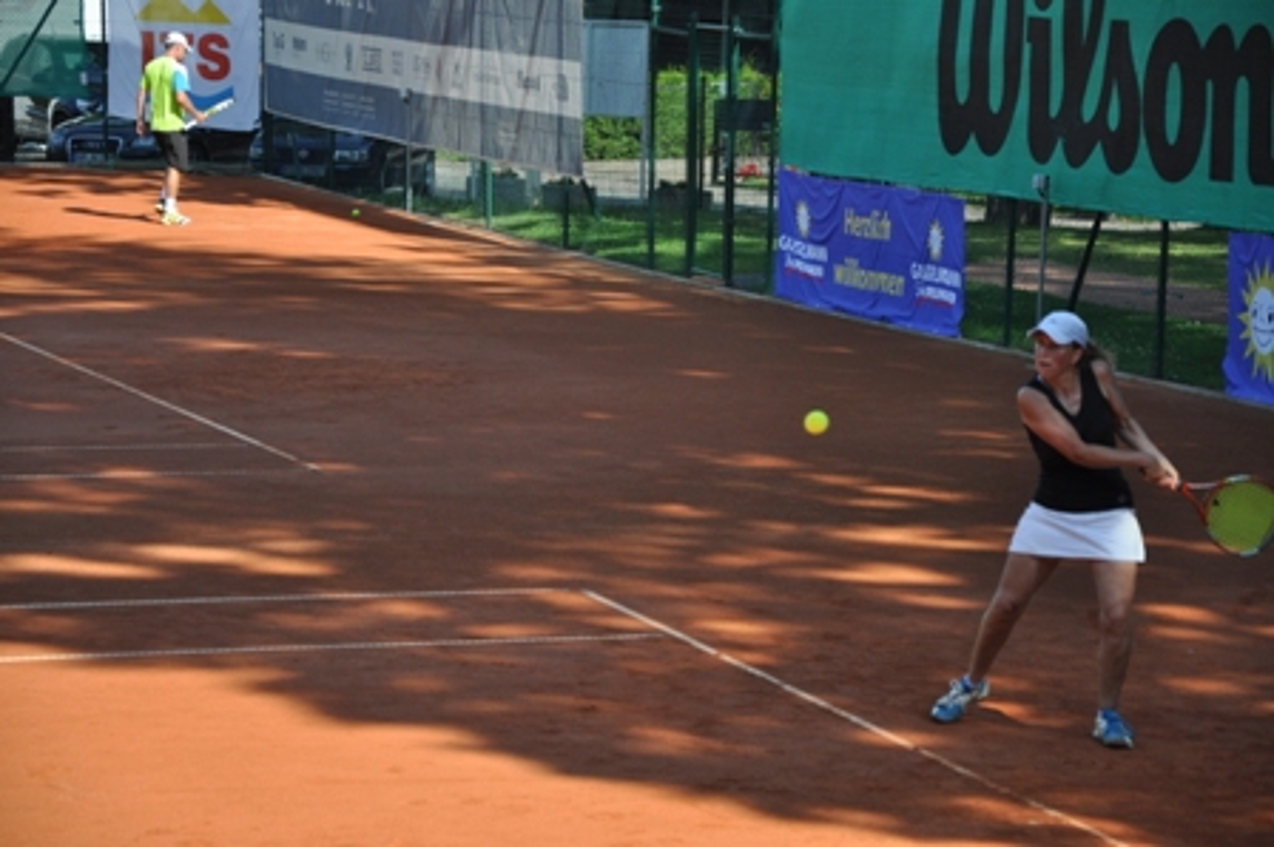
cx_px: 637
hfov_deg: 14.9
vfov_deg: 9.9
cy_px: 424
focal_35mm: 138
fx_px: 4880
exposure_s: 1/1000
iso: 500
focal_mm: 92
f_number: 5.6
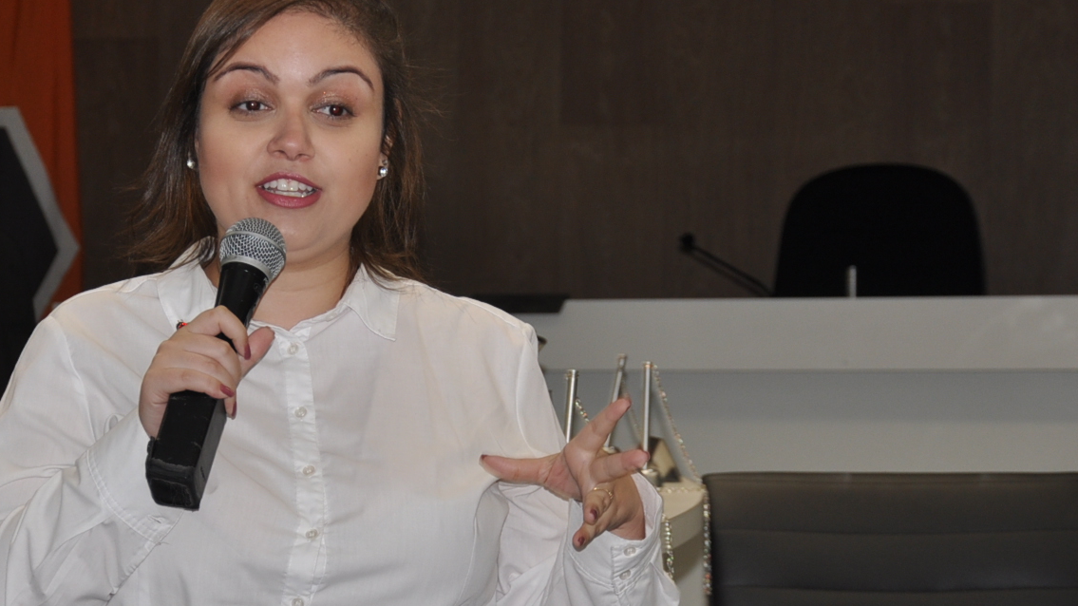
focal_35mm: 172
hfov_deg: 12.5
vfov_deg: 7.1
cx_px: 350
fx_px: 4916
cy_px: 390
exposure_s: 1/60
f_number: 5
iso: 200
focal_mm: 58
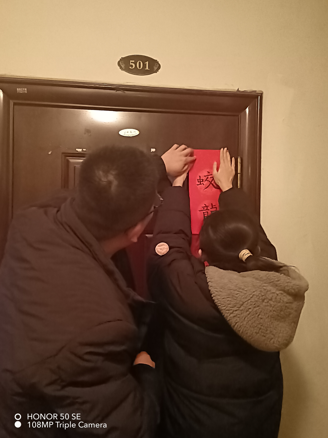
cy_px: 219
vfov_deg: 65.3
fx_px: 341
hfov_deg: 51.4
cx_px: 164
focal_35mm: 27
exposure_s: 1/14.3
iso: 16000
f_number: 1.9
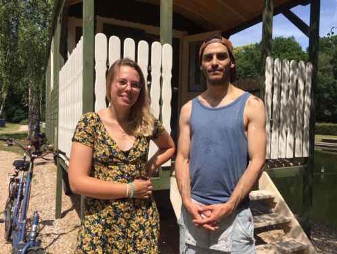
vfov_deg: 48.3
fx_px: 283
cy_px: 127
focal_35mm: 29
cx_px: 168
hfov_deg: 61.6
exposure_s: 1/1508
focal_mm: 4.15
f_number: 2.2
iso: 25
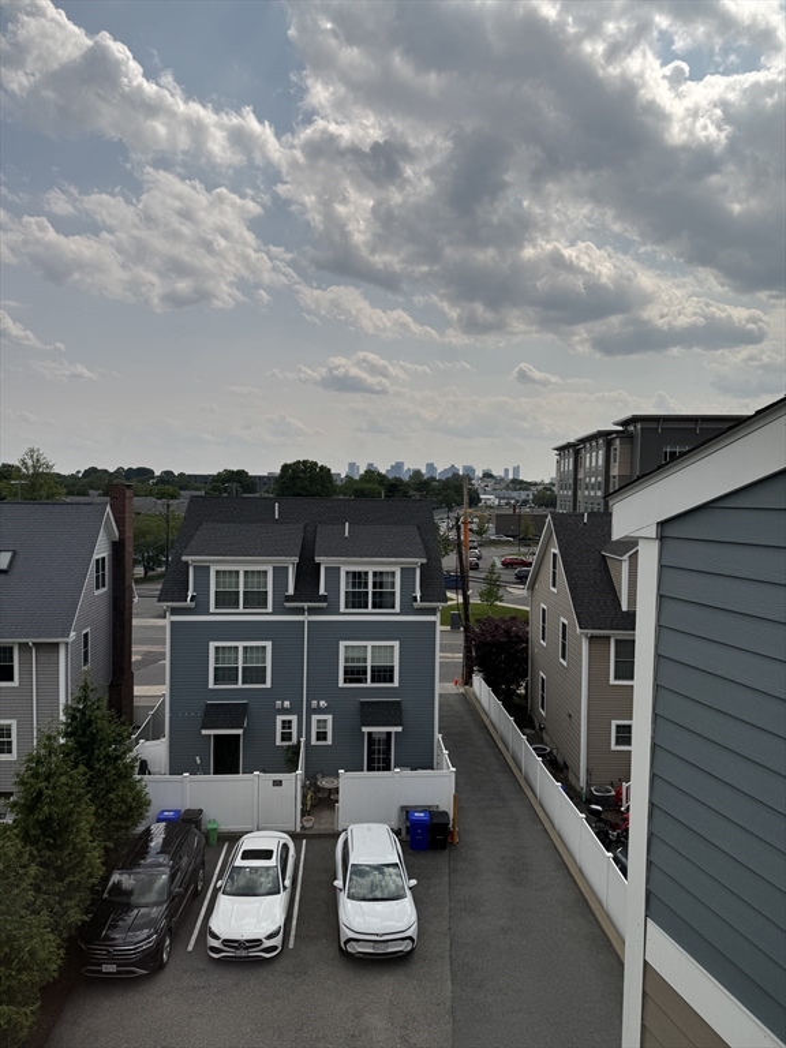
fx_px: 727
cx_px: 393
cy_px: 524
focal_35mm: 24
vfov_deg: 71.6
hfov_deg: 56.8
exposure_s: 1/9009
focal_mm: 6.76
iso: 80
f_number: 1.78
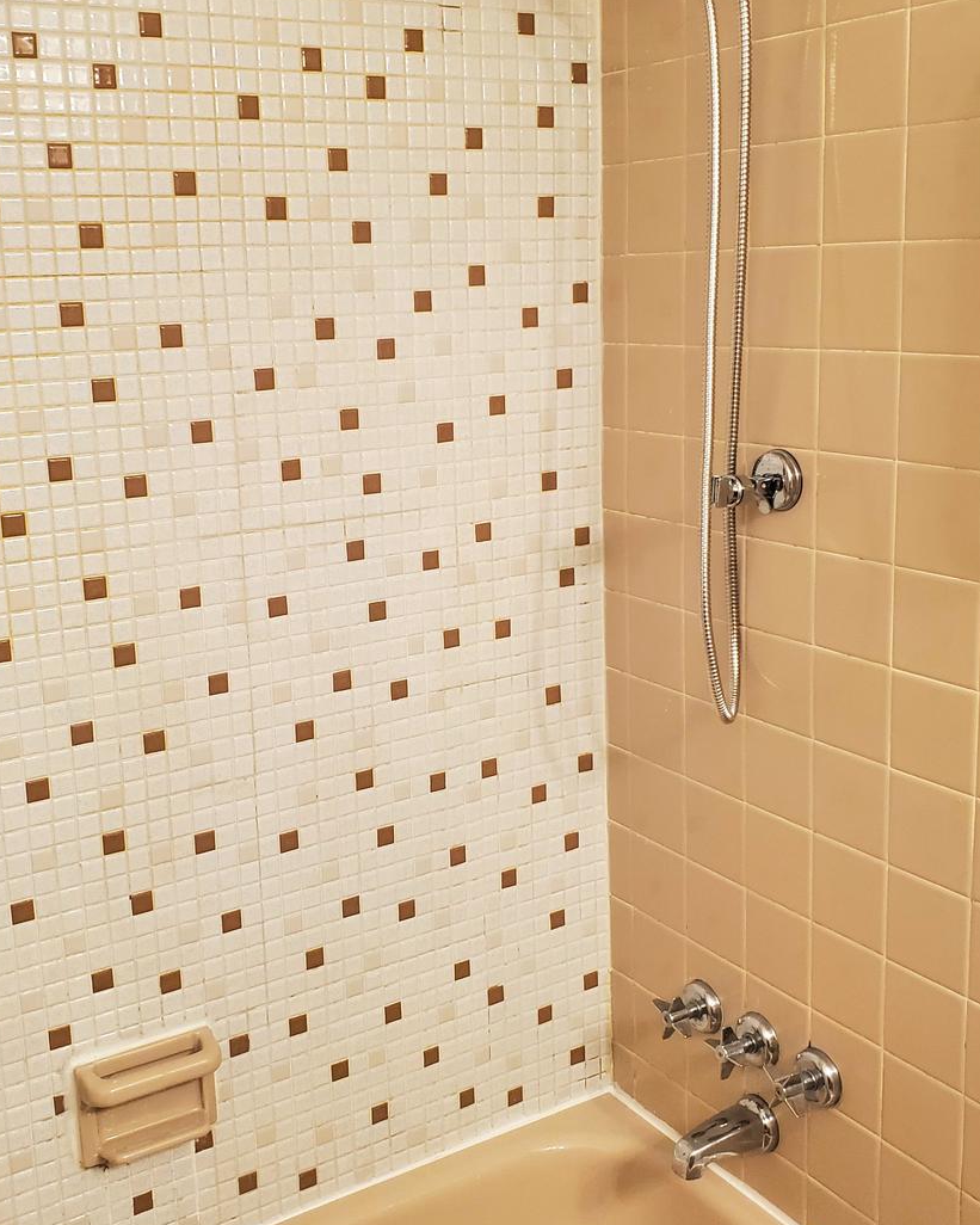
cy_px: 566
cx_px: 444
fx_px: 1377
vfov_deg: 47.9
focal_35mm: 38
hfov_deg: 39.1
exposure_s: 1/40
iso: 250
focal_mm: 4.3
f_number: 2.4
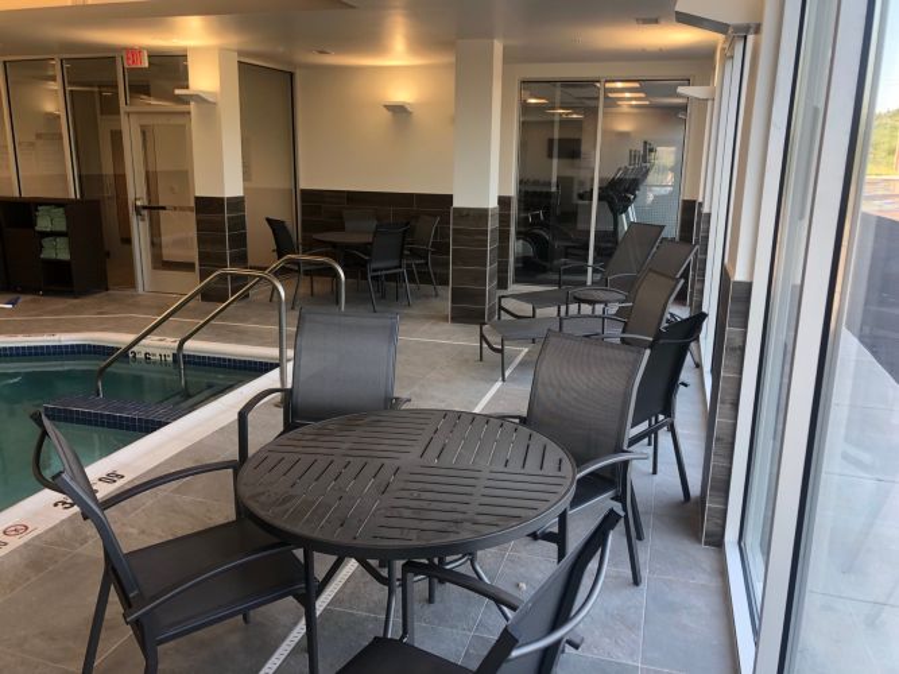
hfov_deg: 63.5
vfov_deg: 49.7
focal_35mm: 28
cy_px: 337
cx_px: 450
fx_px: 727
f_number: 1.8
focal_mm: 3.99
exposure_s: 1/120
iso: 50
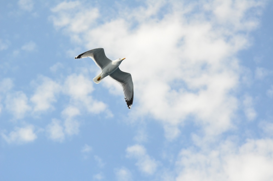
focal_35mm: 105
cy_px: 90
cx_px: 136
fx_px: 794
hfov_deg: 19.5
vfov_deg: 13.0
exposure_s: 1/4000
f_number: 5
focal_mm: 70
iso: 800
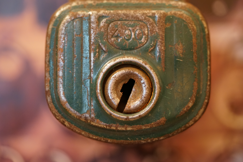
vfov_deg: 15.2
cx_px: 122
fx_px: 607
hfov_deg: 22.6
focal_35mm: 90
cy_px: 81
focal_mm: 90
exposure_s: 1/100
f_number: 2.8
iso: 4000
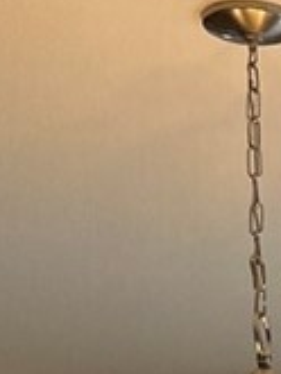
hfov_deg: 7.4
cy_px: 1308
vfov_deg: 8.1
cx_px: 648
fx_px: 2043
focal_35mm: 189
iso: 64
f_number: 1.6
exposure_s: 1/120
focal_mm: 5.1
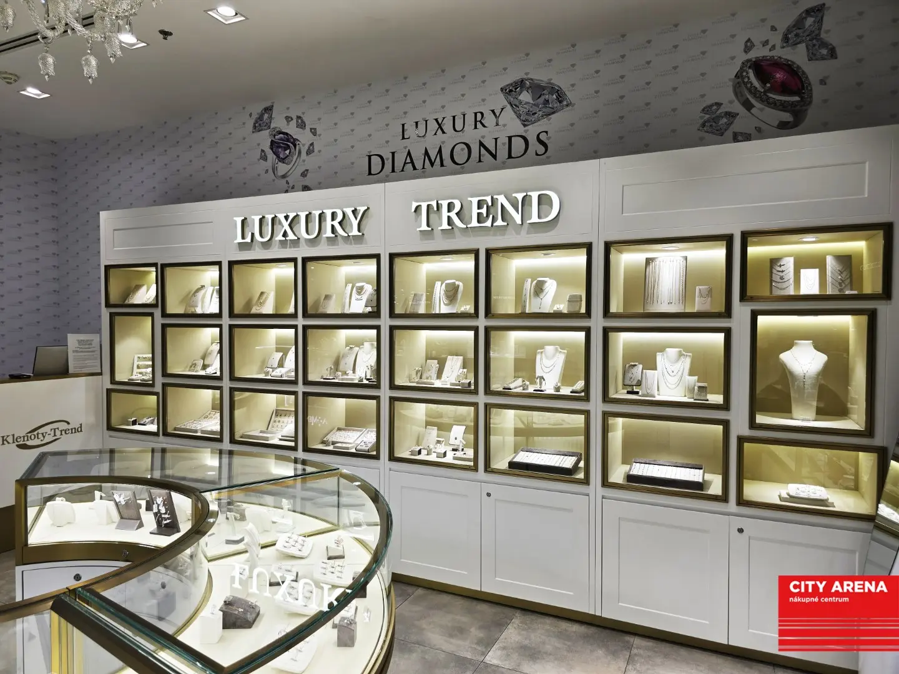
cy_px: 337
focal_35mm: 23
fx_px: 597
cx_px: 450
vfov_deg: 58.9
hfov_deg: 73.9
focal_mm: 6.3
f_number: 1.7
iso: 16
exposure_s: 1/100
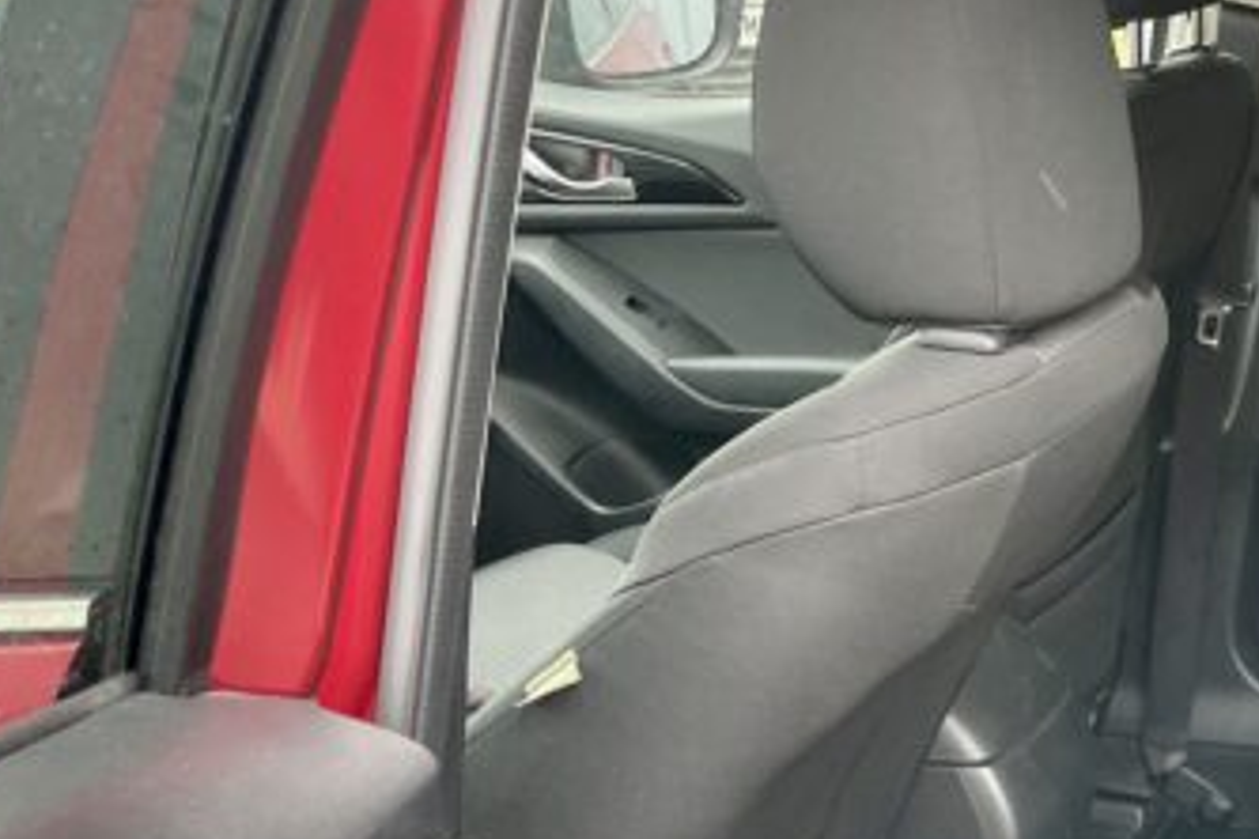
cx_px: 1459
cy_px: 813
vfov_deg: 20.3
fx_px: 2273
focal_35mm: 65
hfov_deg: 27.7
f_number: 1.6
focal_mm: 4.2
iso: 100
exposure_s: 1/121
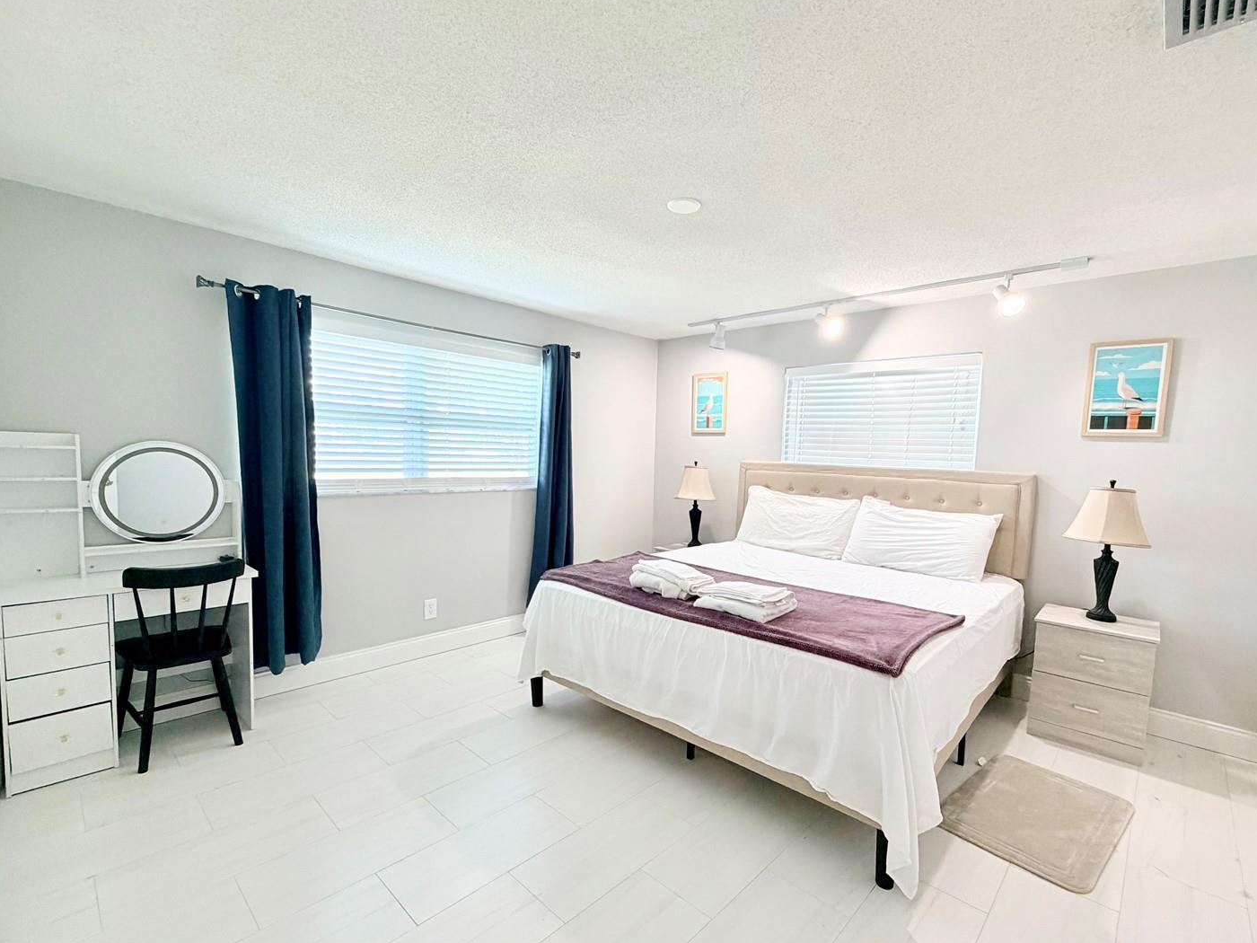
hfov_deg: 94.3
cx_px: 673
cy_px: 499
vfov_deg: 78.0
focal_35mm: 16
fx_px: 581
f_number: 2.2
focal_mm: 2.22
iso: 200
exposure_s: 1/60
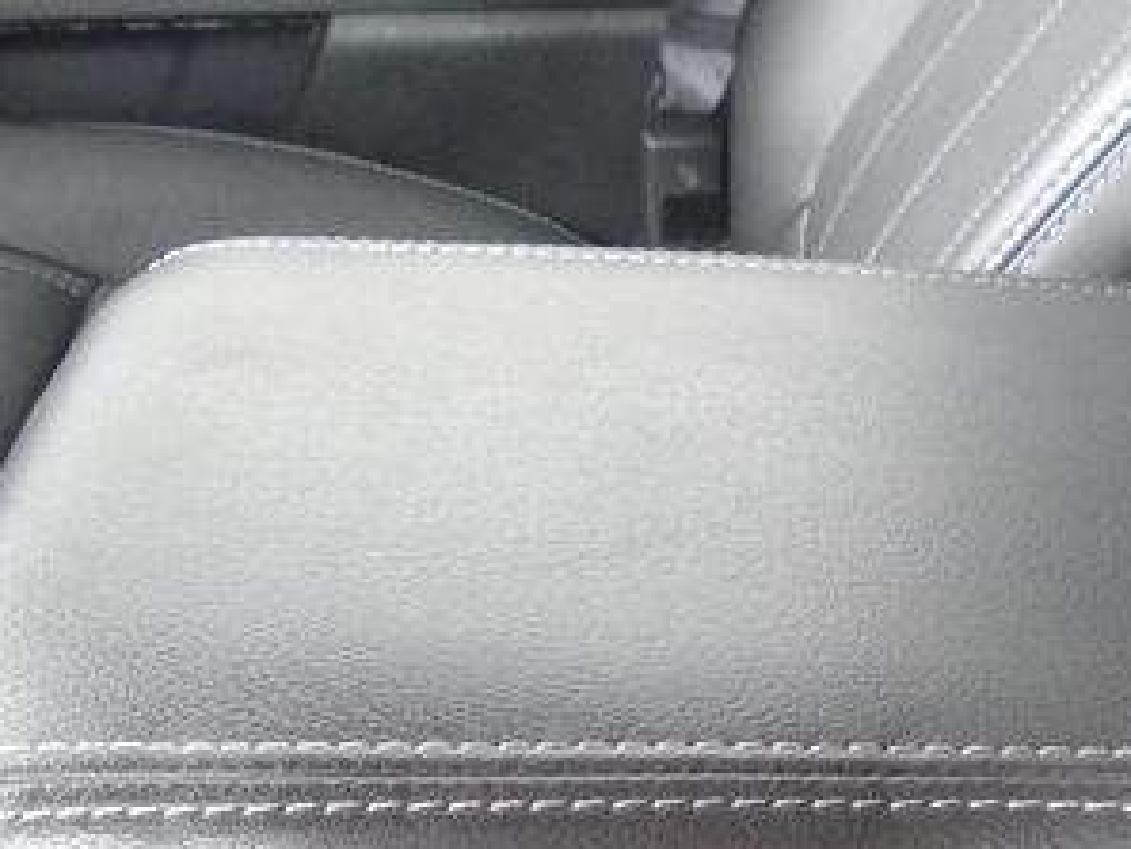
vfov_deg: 25.6
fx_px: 1830
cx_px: 883
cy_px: 701
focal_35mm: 56
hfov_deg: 33.5
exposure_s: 1/15
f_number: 3.2
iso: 400
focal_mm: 4.6
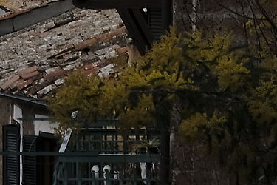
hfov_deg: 5.0
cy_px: -138
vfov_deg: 3.3
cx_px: -154
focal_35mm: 410
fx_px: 3154
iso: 200
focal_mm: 42.5
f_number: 6.4
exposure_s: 1/80
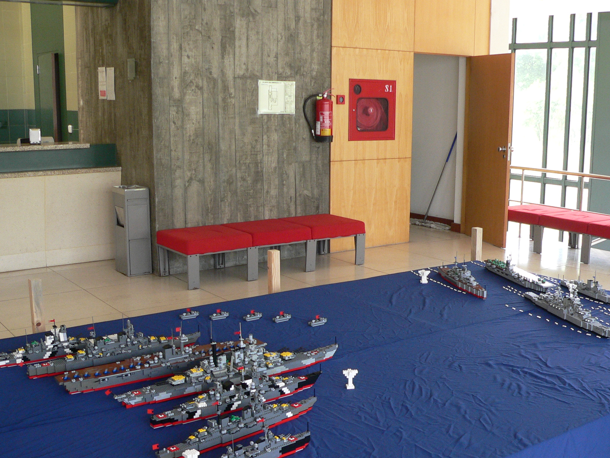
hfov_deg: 42.8
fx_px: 775
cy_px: 278
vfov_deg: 32.8
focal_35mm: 44
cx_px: 353
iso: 150
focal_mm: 6
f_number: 2.8
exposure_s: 1/60
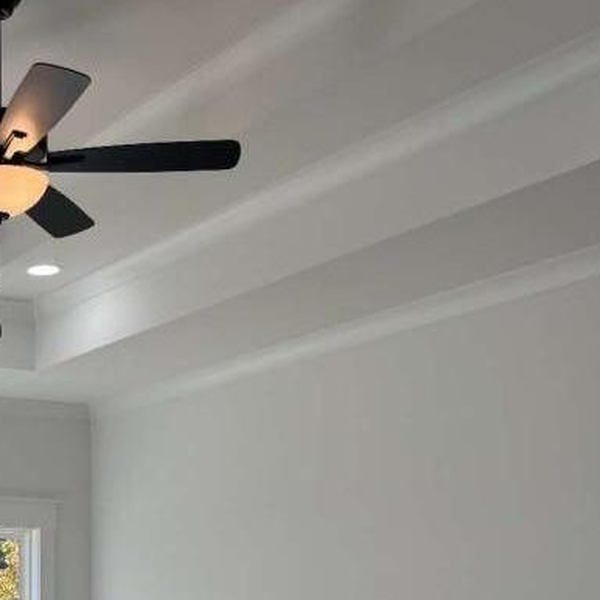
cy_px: 558
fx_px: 1294
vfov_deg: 25.2
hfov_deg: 24.6
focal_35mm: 66
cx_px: -36
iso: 100
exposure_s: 1/1091
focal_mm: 6.76
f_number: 1.78
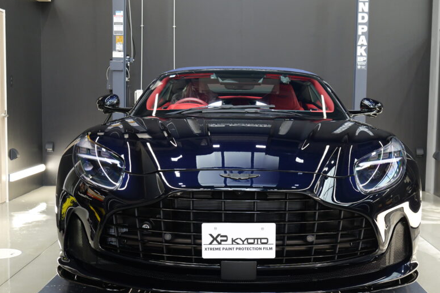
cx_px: 242
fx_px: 684
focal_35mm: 56
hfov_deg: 35.6
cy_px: 162
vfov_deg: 24.2
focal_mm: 50
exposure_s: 1/50
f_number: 6.3
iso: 2500
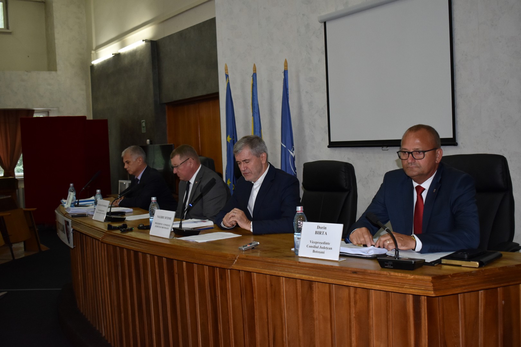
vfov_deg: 35.5
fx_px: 543
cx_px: 260
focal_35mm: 38
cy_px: 174
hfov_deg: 51.3
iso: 1000
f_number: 4
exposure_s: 1/125
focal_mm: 25
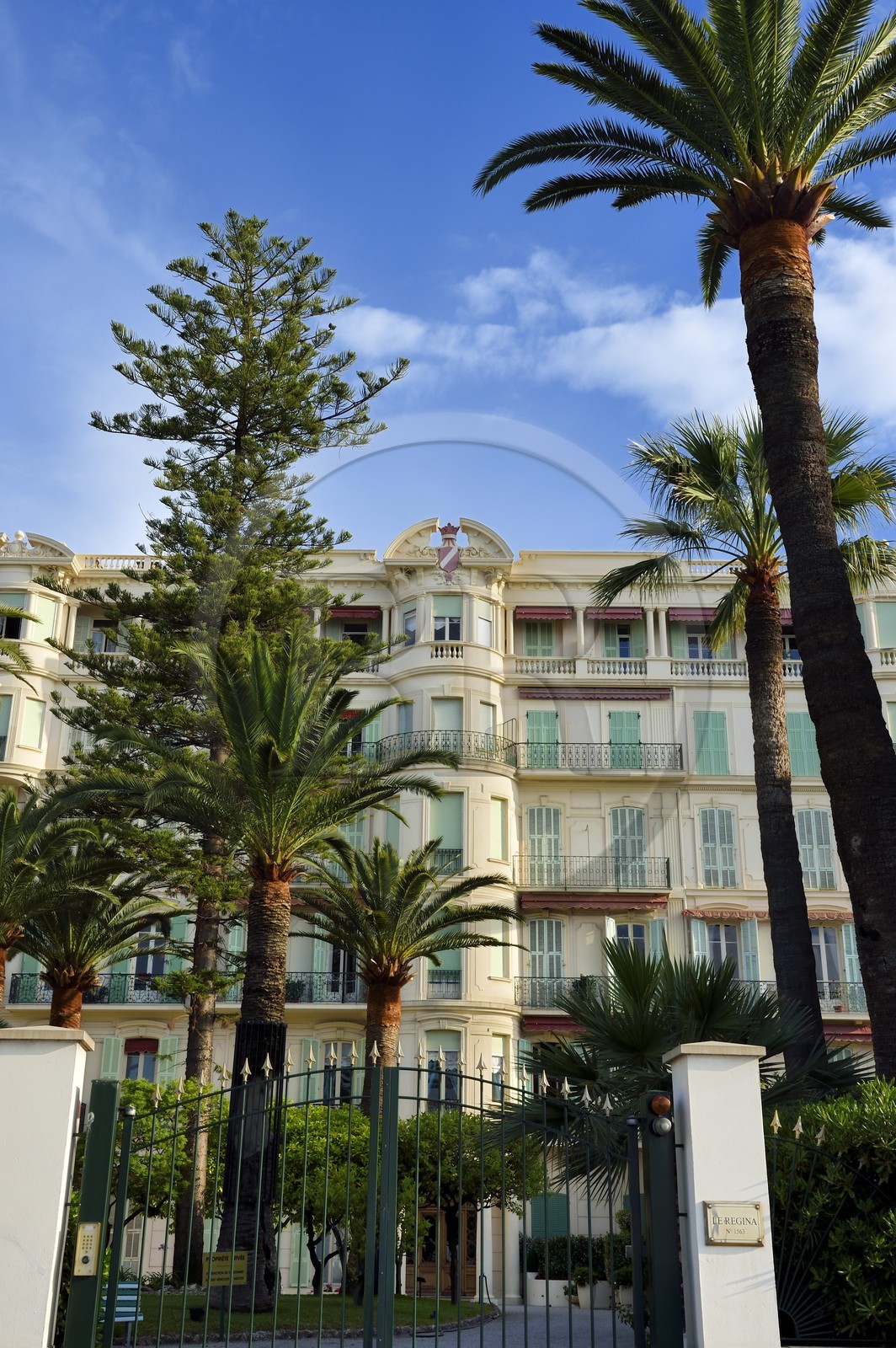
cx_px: 448
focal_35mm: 38
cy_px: 674
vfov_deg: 50.7
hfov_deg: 35.0
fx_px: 1421
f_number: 14
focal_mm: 38
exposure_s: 1/160
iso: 200
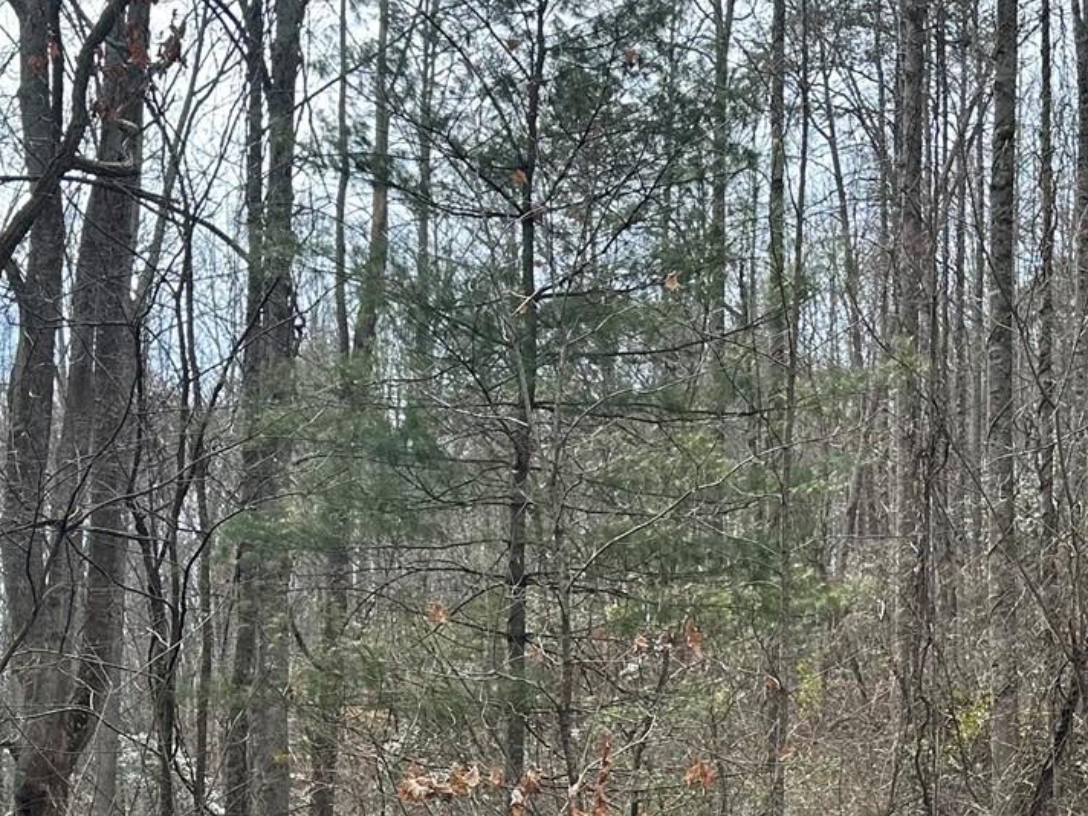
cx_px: 741
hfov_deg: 28.0
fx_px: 2169
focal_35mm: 69
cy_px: 769
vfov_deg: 20.8
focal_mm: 6.86
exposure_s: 1/1019
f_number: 1.78
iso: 80
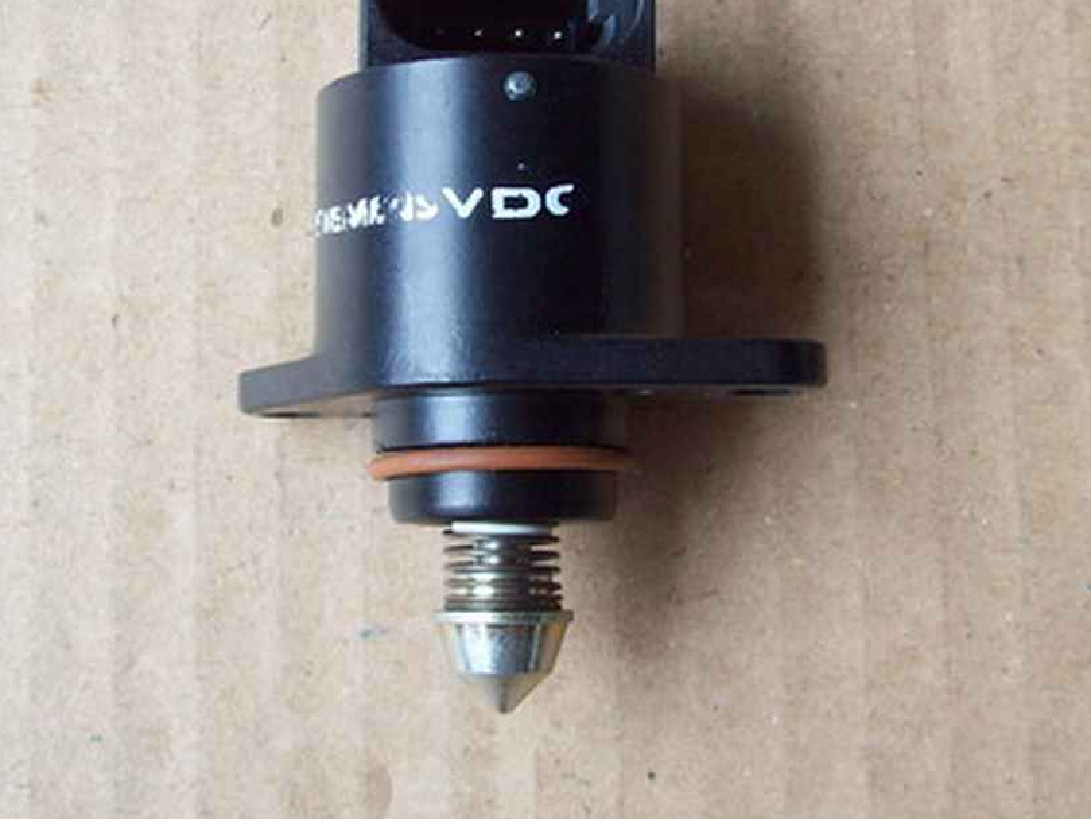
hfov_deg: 30.3
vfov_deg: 22.8
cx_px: 516
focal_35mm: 64
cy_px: 269
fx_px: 2018
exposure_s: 1/155
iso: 80
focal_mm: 6
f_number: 2.7
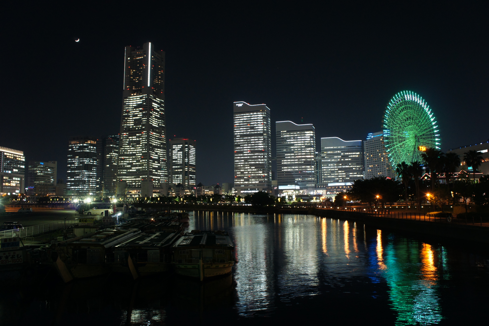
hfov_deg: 67.4
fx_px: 367
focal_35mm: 27
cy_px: 163
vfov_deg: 47.9
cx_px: 244
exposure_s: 1/2.5
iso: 800
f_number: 5.6
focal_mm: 18
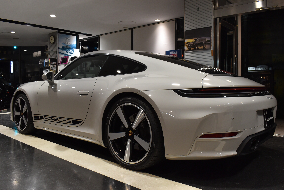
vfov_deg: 43.7
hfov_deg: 61.9
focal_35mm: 30
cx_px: 142
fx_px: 237
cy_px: 95
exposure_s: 1/30
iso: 1000
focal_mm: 20
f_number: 8
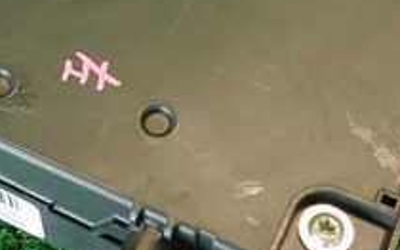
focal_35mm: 91
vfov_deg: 14.0
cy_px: -25
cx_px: 50
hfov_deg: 22.3
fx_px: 991
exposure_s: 1/30
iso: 200
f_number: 2.3
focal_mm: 5.4
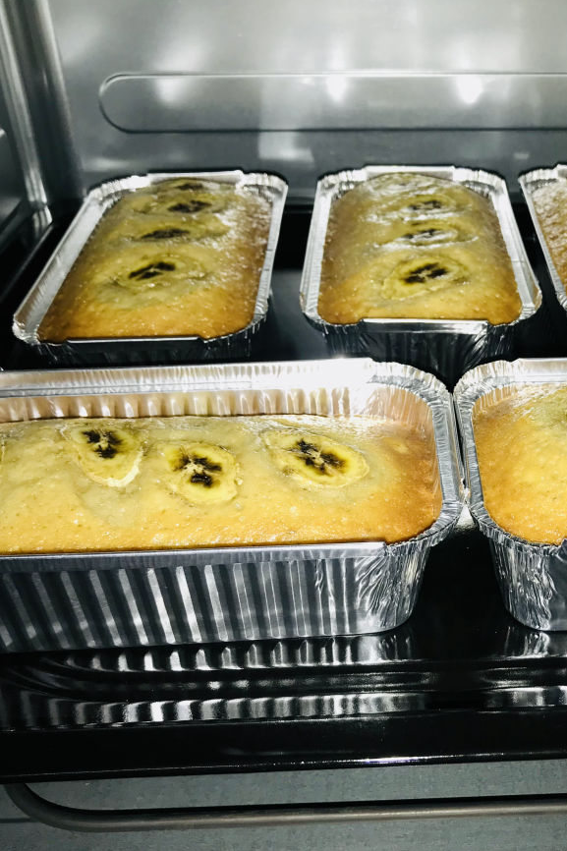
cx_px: 436
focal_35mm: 39
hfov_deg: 33.4
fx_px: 922
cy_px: 425
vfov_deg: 49.6
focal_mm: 3.99
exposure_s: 1/25
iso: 20
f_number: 1.8
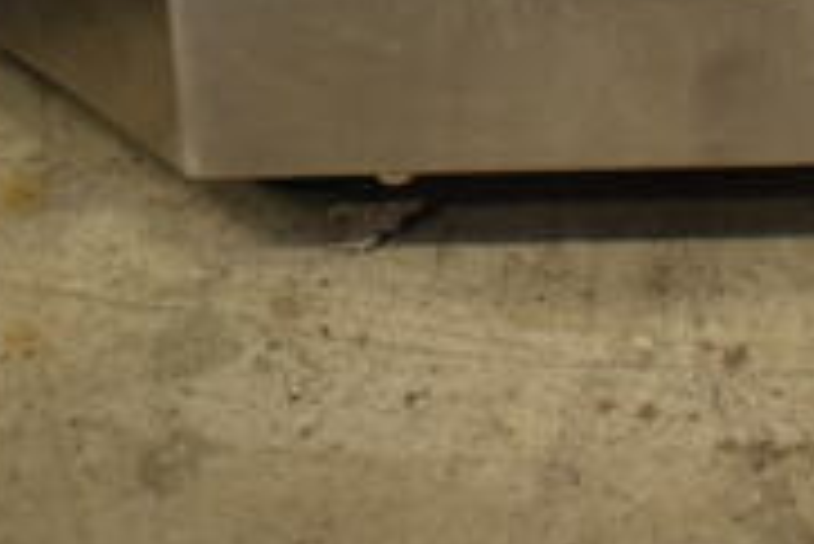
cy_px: -364
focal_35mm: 91
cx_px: 801
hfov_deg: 21.6
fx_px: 2059
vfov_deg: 13.8
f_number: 3.5
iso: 640
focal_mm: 18
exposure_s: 1/30
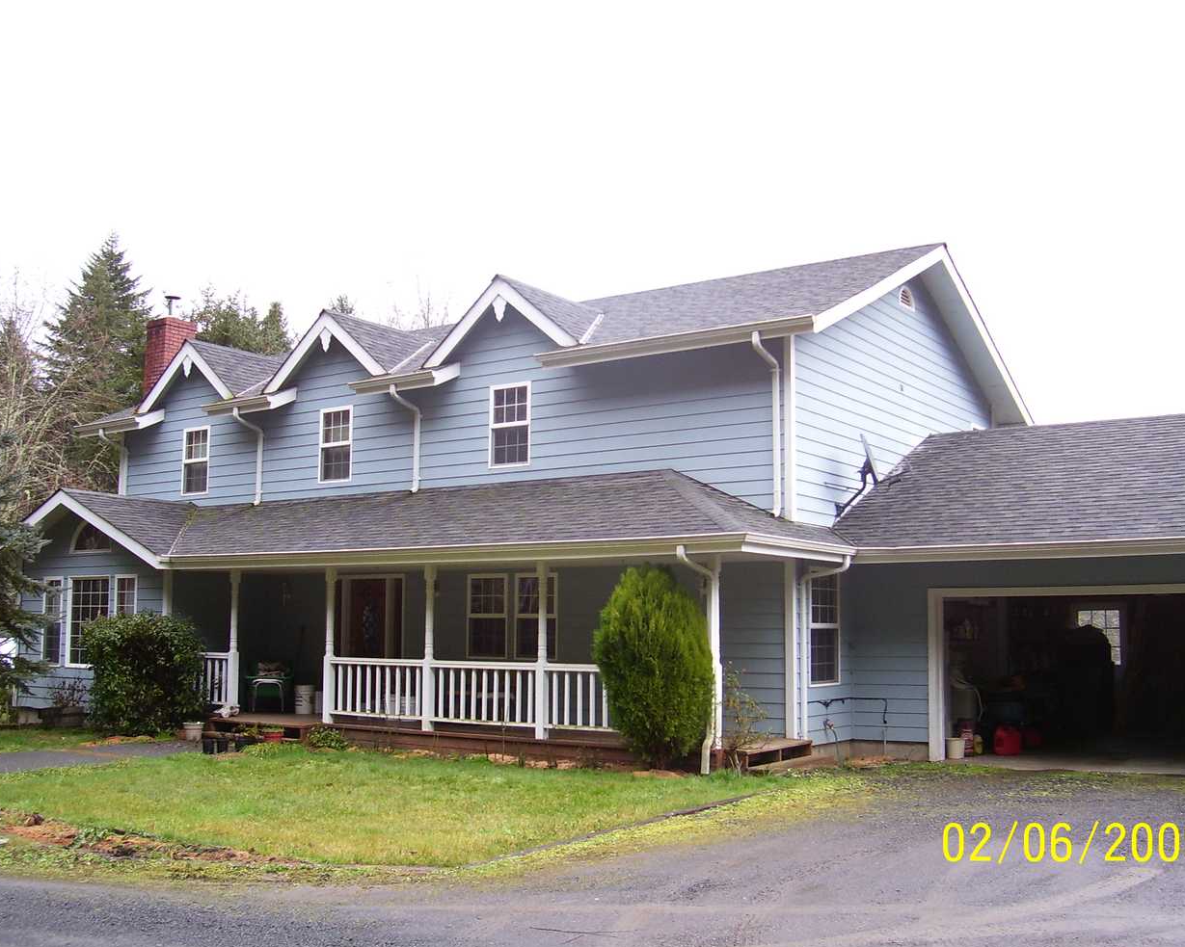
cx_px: 613
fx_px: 1262
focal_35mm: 36
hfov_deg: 50.3
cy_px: 479
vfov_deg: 41.1
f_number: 2.7
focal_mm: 5.6
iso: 80
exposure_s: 1/90
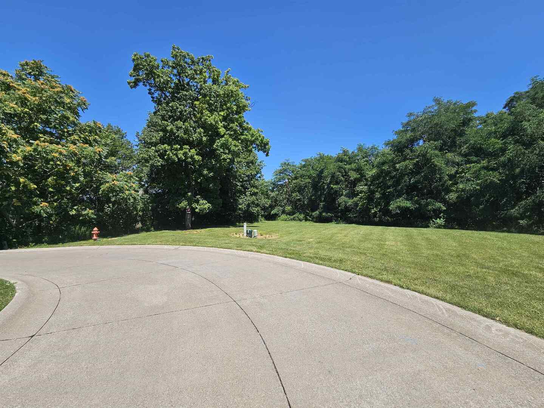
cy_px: 204
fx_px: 204
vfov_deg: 89.9
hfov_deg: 106.2
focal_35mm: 13
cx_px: 272
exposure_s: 1/2572
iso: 50
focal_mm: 2.2
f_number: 2.2
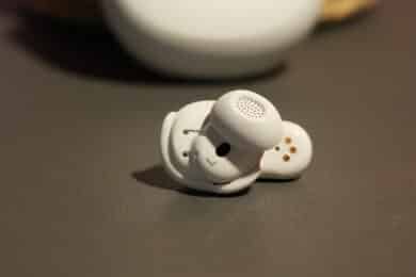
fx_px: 1629
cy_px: 138
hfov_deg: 14.6
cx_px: 208
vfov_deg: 9.7
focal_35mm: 141
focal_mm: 141
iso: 6400
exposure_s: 1/80
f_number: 8
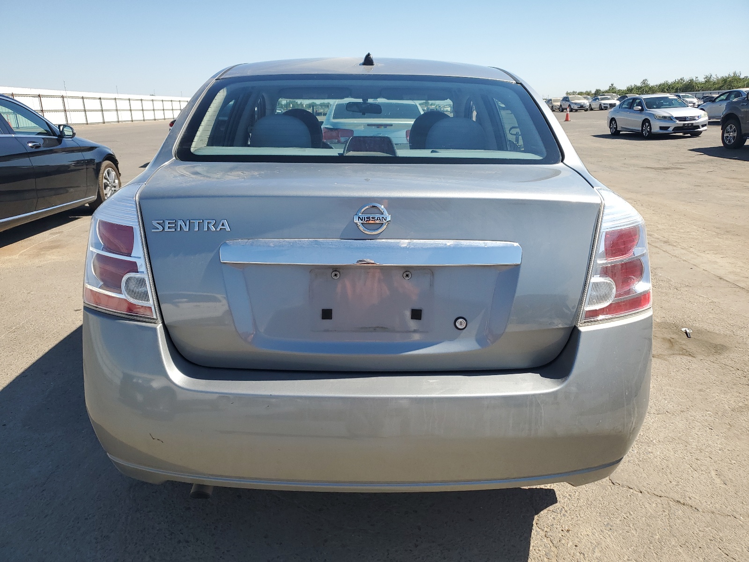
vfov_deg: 53.1
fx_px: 563
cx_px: 374
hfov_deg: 67.3
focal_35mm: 26
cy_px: 281
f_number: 1.5
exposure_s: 1/2500
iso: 50
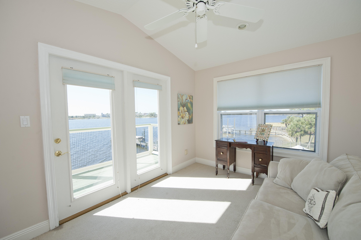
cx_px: 180
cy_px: 120
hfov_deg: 104.3
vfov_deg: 81.1
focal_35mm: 14
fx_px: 140
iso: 320
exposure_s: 1/250
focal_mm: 14
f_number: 5.6
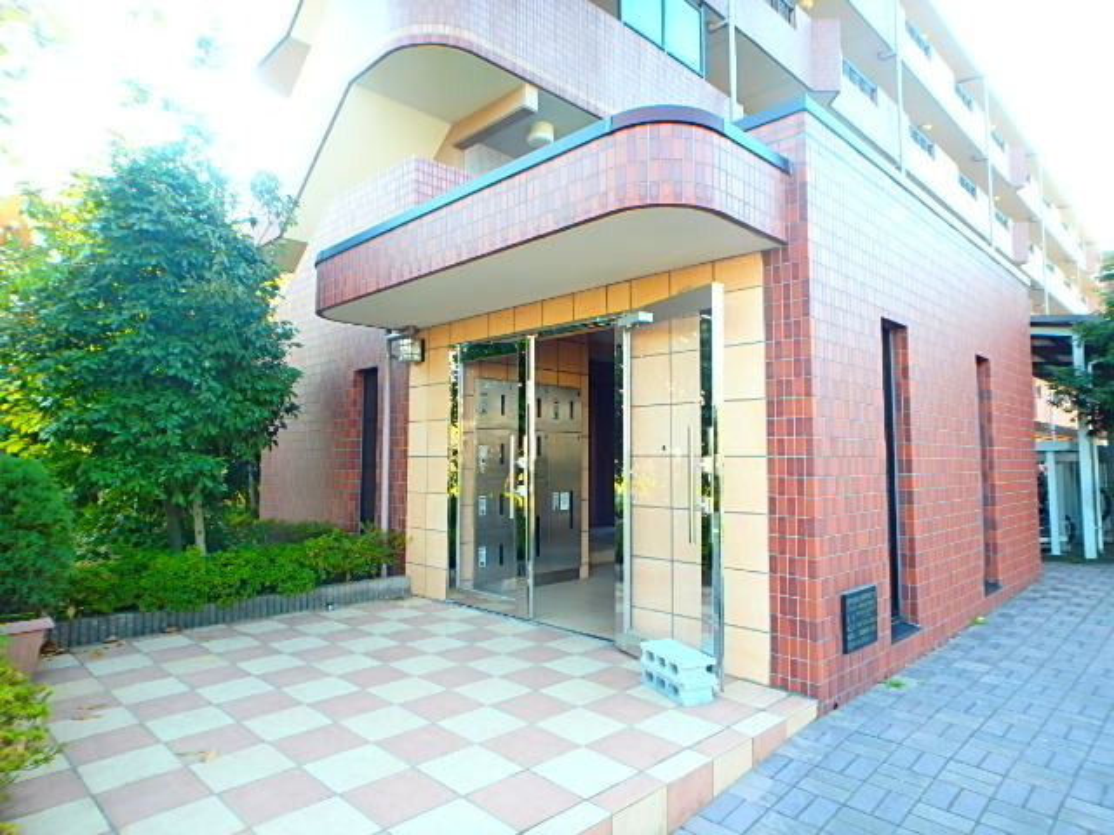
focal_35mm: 21
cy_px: 418
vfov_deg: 63.4
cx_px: 557
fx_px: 676
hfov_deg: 79.0
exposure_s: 1/60
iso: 200
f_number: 3.5
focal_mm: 3.7
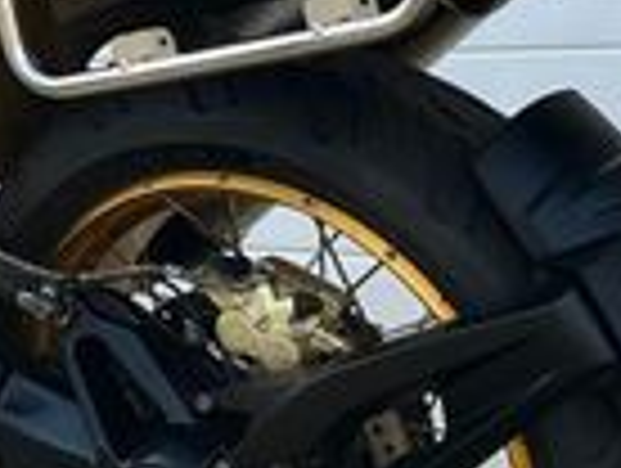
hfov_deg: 17.0
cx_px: -86
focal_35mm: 111
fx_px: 1995
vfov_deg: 13.3
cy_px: 45
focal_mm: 6.86
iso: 80
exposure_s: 1/1029
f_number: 1.78
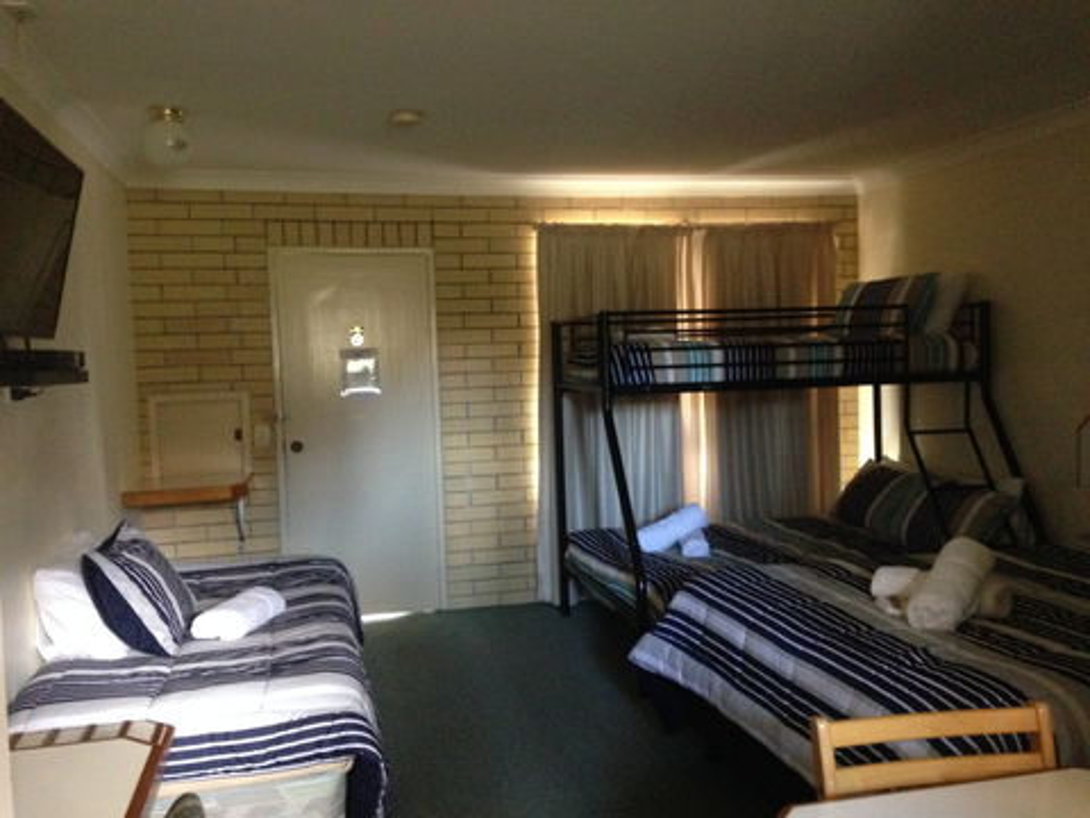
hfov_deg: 55.4
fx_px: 1039
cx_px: 545
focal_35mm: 33
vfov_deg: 42.9
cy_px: 409
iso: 640
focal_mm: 4.12
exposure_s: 1/15
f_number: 2.4
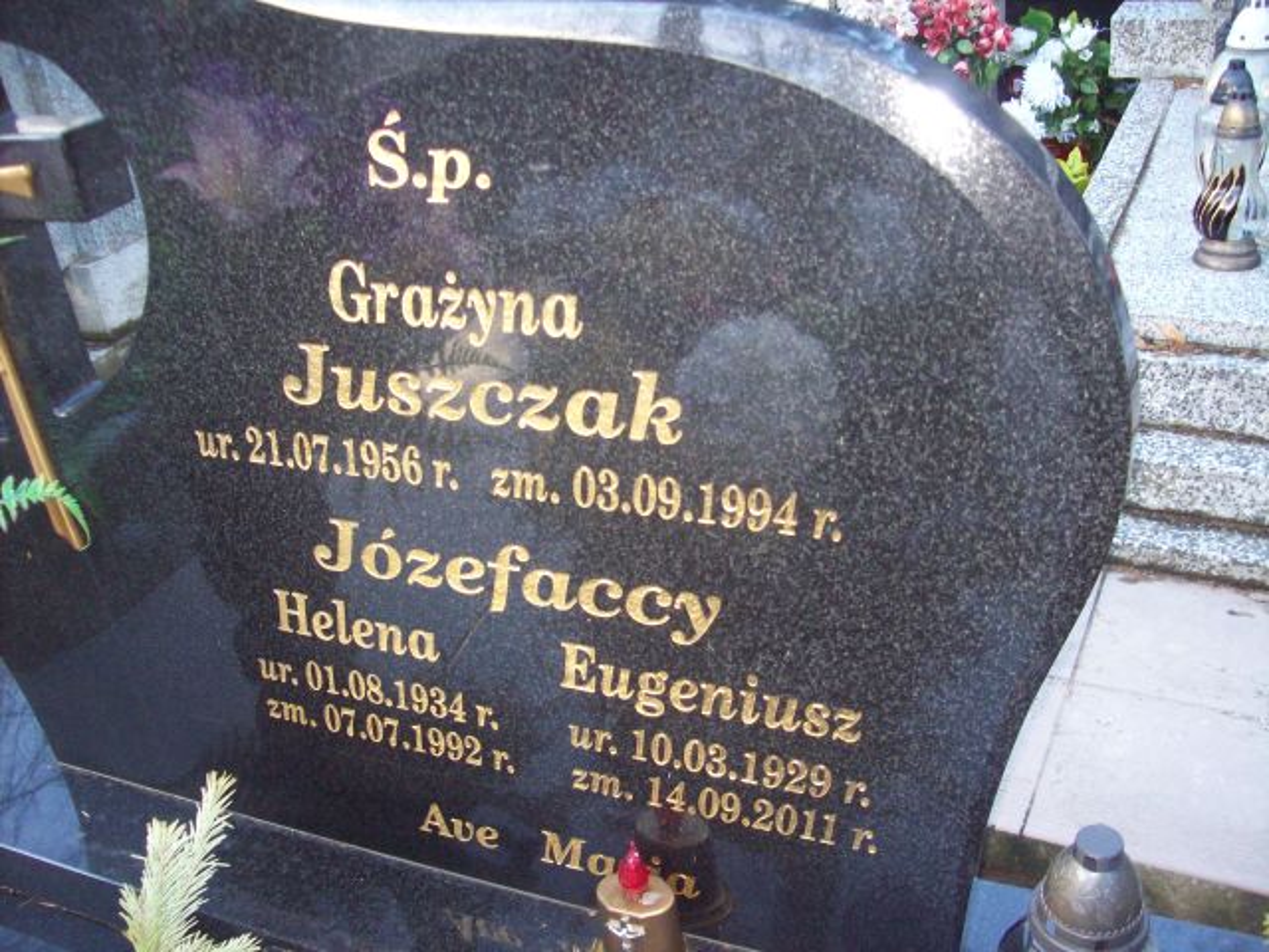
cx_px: 634
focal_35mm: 36
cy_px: 476
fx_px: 1320
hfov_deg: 51.4
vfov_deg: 39.7
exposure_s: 1/64
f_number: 2.7
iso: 200
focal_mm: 6
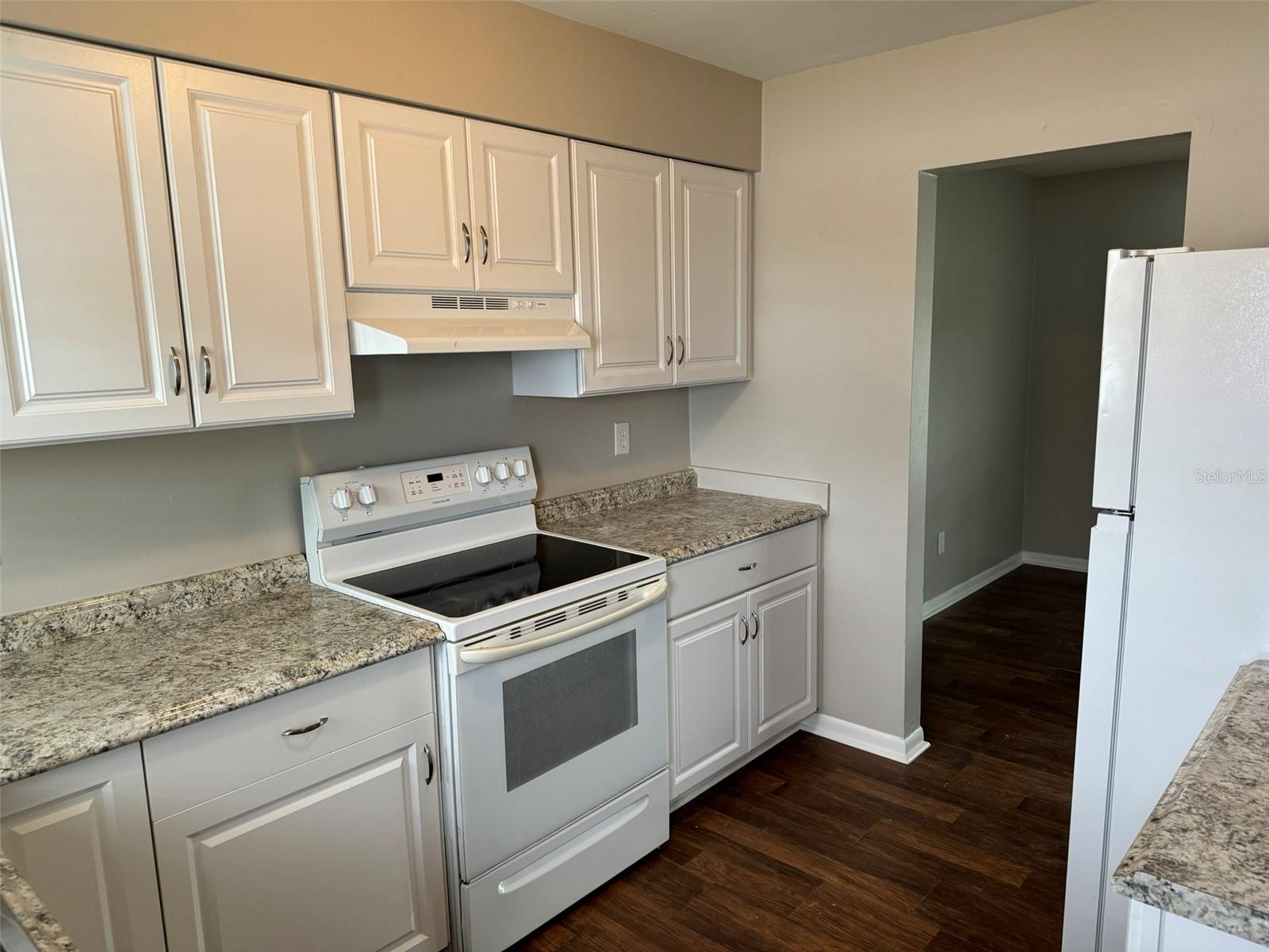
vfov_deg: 56.8
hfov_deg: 71.6
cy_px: 476
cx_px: 634
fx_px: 880
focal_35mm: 24
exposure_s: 1/120
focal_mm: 6.76
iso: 160
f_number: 1.78
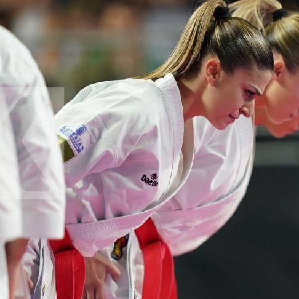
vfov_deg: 1.4
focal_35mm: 1259
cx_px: 215
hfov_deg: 1.4
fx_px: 12303
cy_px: 143
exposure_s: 1/500
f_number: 2.8
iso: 1250
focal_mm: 400
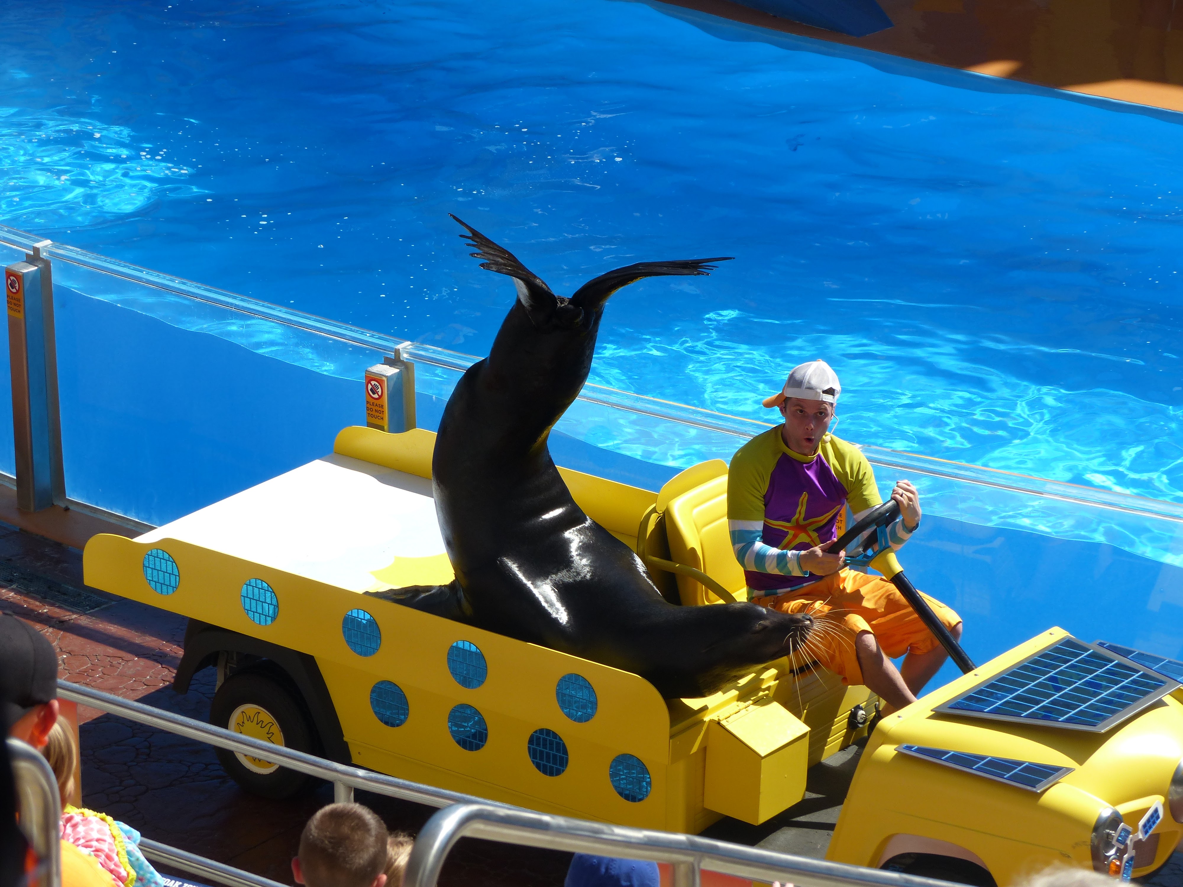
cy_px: 444
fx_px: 4477
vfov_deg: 11.3
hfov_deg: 15.1
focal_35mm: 131
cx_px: 592
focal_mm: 23.5
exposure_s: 1/800
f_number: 4
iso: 100
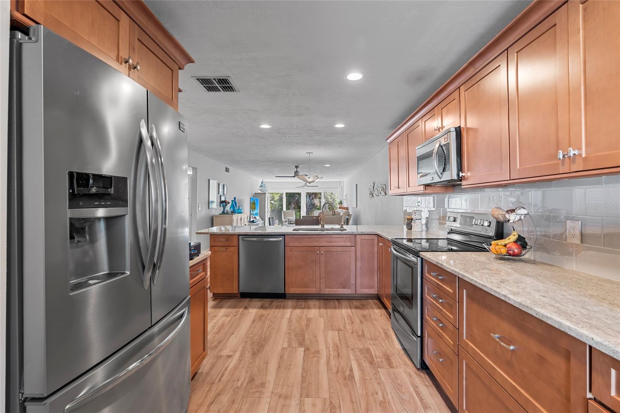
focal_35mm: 16
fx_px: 275
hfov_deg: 96.7
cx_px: 310
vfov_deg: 73.7
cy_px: 206
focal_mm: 16
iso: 250
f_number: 9
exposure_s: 1.3
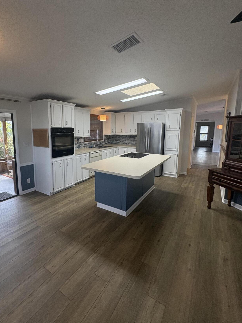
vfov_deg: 90.9
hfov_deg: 74.2
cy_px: 152
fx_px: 158
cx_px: 101
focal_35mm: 17
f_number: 2.2
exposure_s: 1/120
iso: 250
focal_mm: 2.22
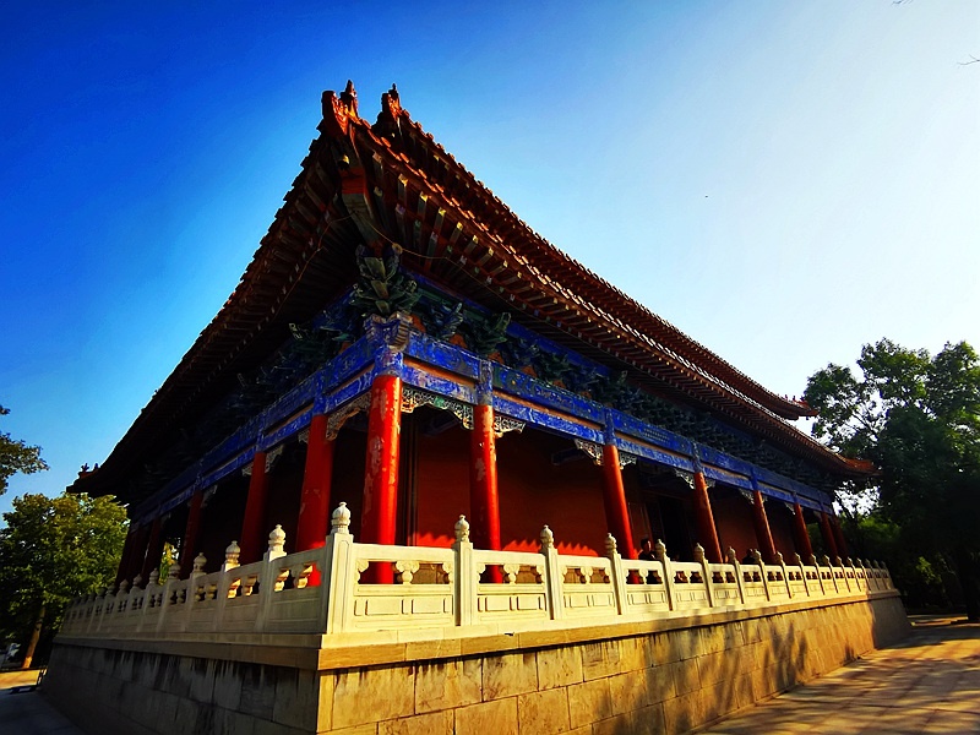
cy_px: 368
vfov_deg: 74.7
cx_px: 490
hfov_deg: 91.0
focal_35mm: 17
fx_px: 481
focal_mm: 2.26
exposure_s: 1/1730
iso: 50
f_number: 2.2
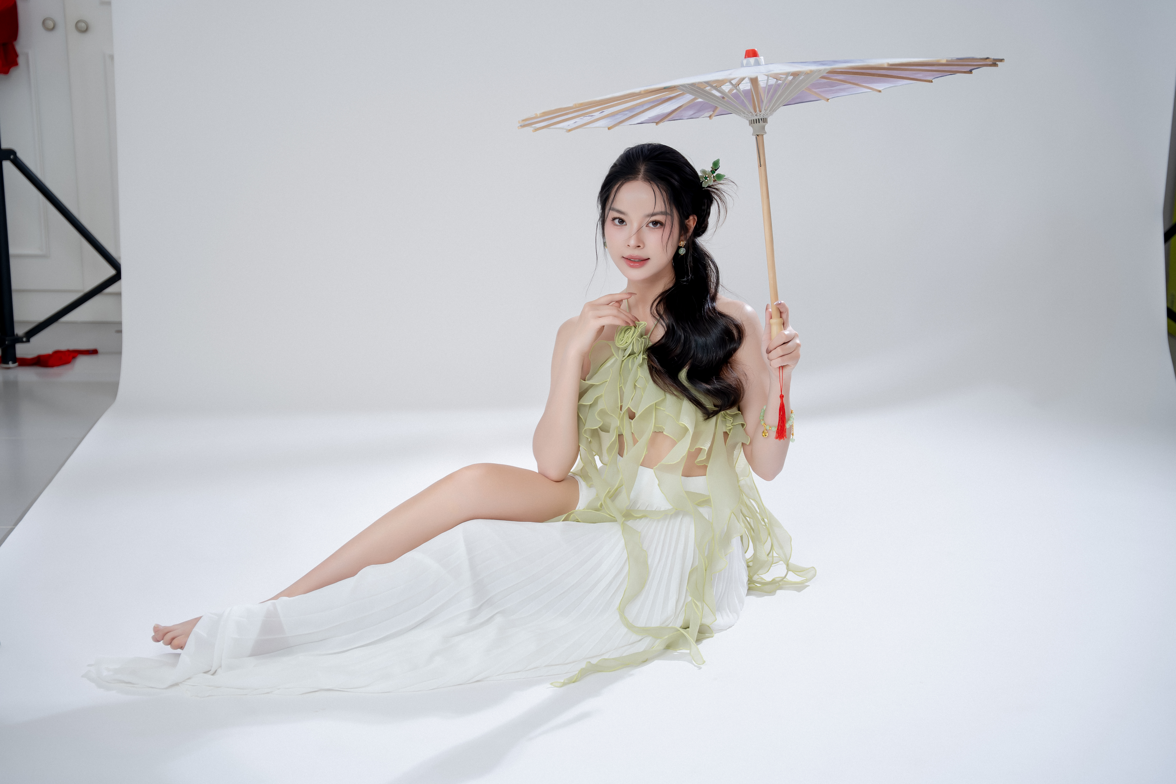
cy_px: 392
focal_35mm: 55
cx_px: 588
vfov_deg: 24.6
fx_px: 1800
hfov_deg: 36.2
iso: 250
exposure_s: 1/160
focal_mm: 55.1
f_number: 2.8
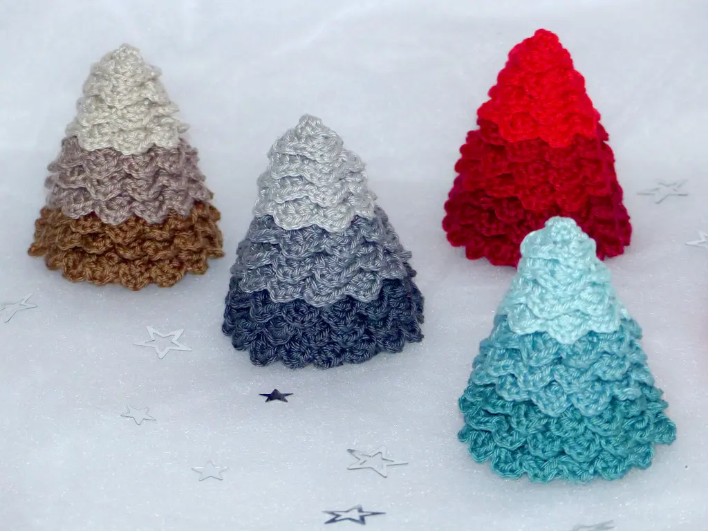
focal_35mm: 142
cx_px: 354
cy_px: 266
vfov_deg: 10.4
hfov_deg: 13.9
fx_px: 2904
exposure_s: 1/60
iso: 400
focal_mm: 25.6
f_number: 2.8
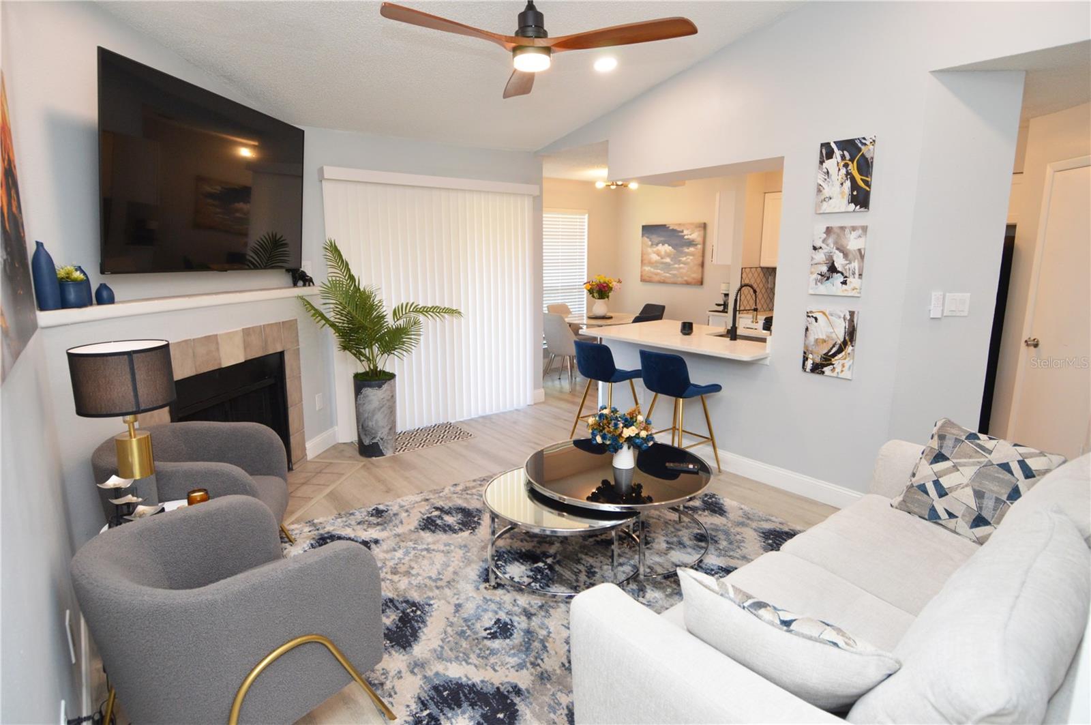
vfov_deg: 67.3
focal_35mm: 18
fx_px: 545
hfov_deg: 90.1
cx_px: 546
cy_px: 362
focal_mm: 12
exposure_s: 1/60
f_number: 4
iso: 720
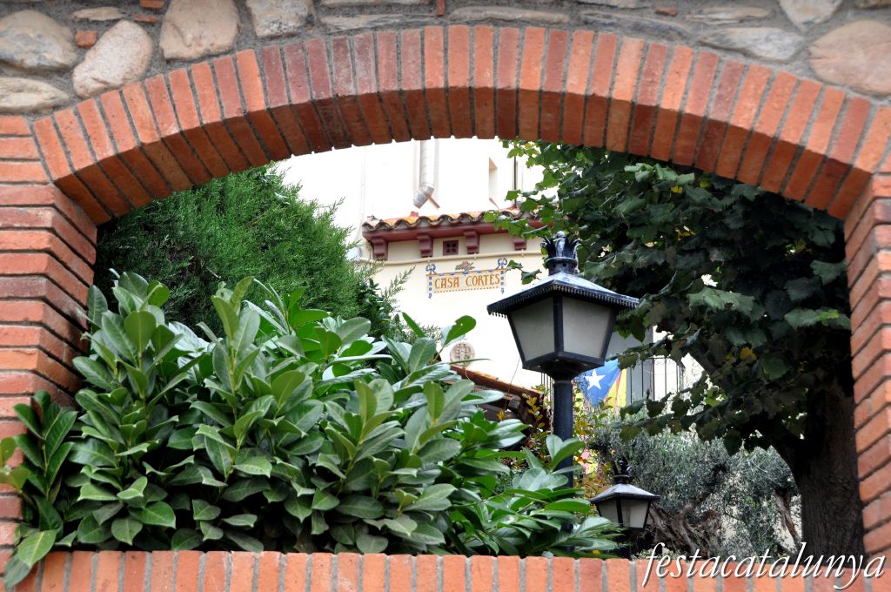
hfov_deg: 36.9
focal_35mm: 54
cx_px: 446
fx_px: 1335
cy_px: 296
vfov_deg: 25.0
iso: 500
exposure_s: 1/125
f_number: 5.6
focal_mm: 36
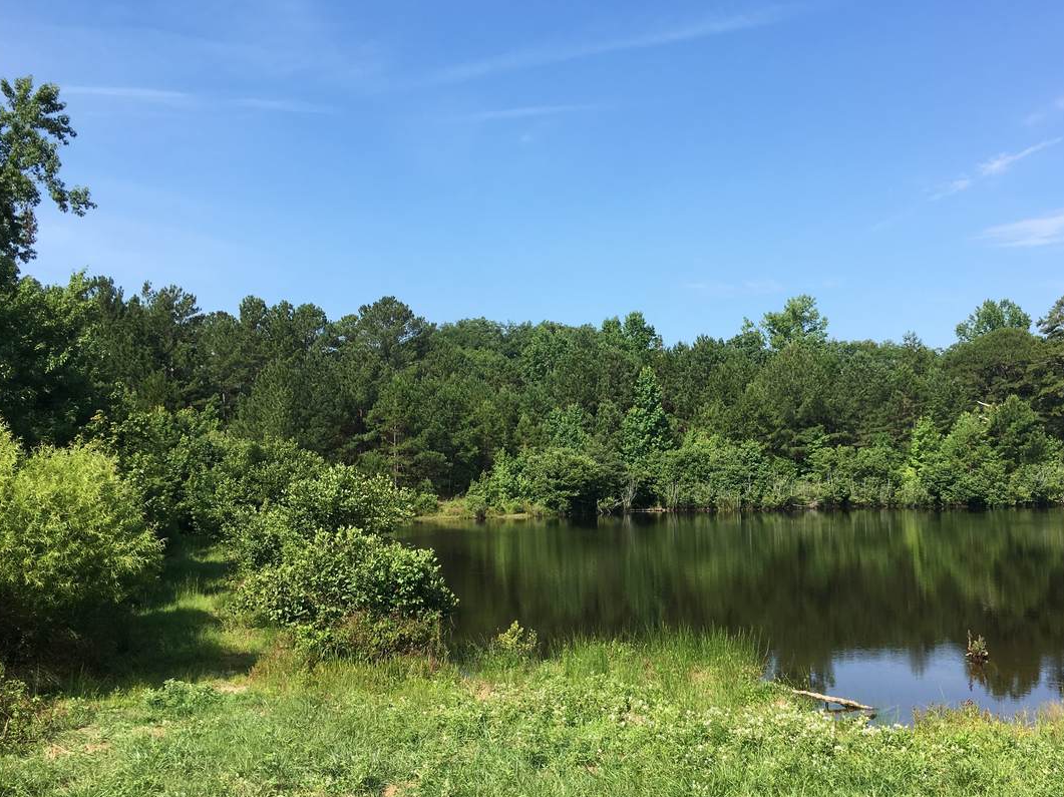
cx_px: 630
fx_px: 1075
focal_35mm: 35
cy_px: 448
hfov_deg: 52.3
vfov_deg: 40.6
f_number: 2.2
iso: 25
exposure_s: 1/962
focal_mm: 4.15
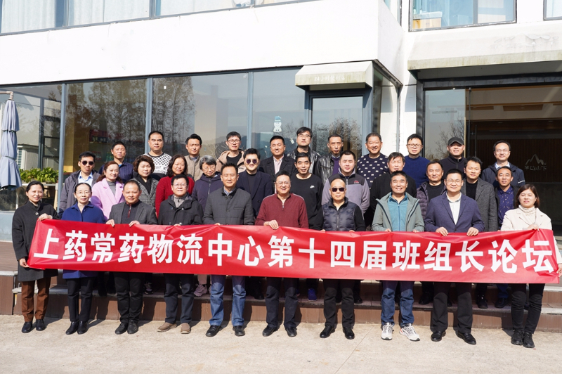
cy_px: 187
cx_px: 281
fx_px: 499
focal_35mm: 32
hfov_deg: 58.8
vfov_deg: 41.0
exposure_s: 1/100
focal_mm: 32
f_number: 11
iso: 100
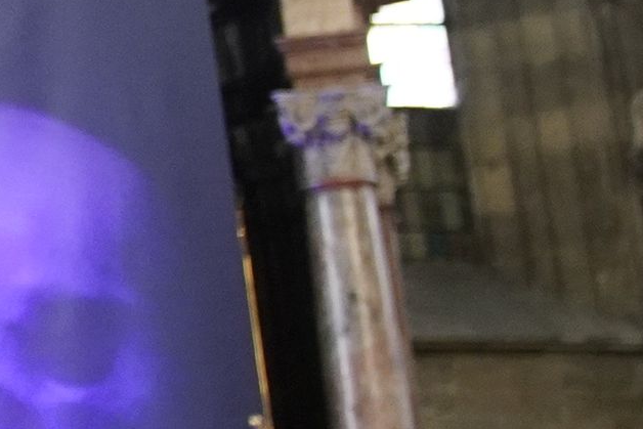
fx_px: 3073
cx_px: -1331
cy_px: 272
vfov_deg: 8.0
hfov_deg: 9.3
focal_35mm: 172
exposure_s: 1/200
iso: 3200
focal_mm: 27
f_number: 2.8
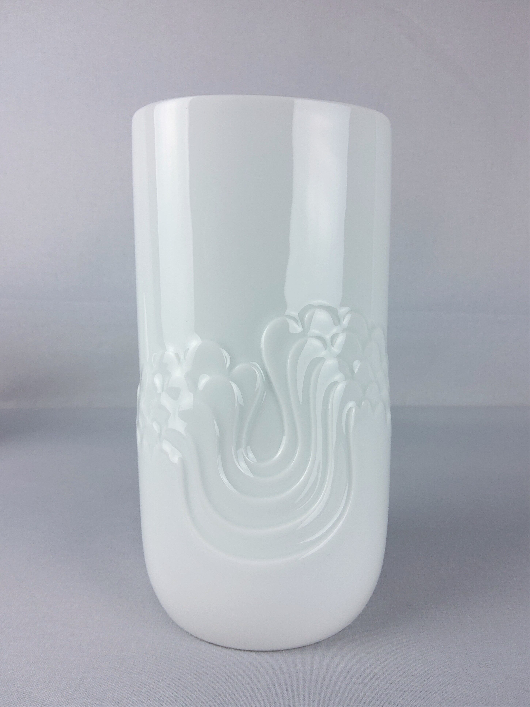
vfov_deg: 67.3
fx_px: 531
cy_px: 354
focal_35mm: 26
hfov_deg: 53.1
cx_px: 265
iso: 40
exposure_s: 1/100
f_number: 2
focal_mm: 3.08
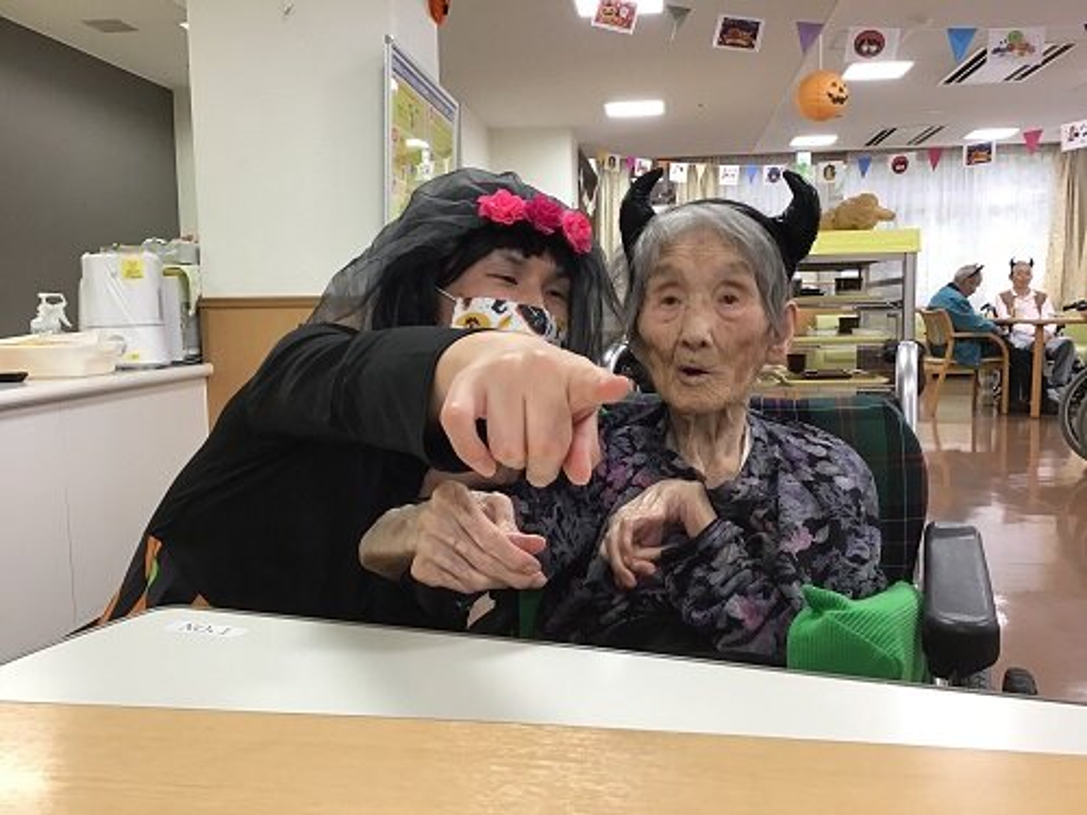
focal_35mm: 31
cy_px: 408
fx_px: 973
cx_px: 544
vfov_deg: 45.4
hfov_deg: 58.4
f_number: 2.4
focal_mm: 3.3
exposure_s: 1/30
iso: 50
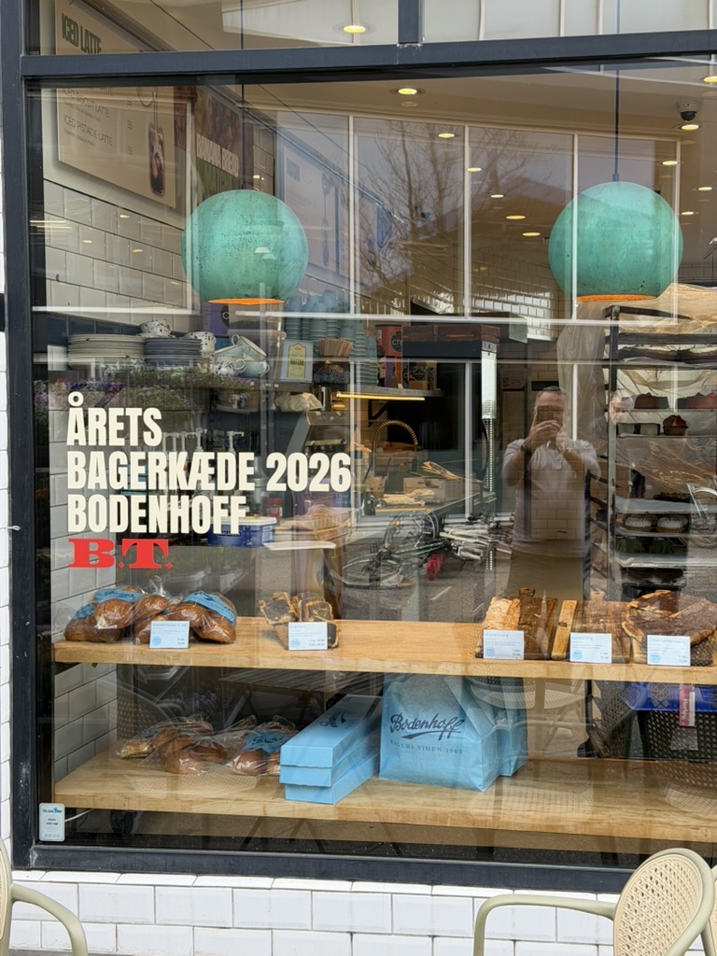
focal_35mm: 48
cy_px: 478
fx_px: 1326
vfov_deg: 39.7
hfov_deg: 30.3
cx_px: 358
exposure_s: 1/359
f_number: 1.78
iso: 64
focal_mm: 6.76
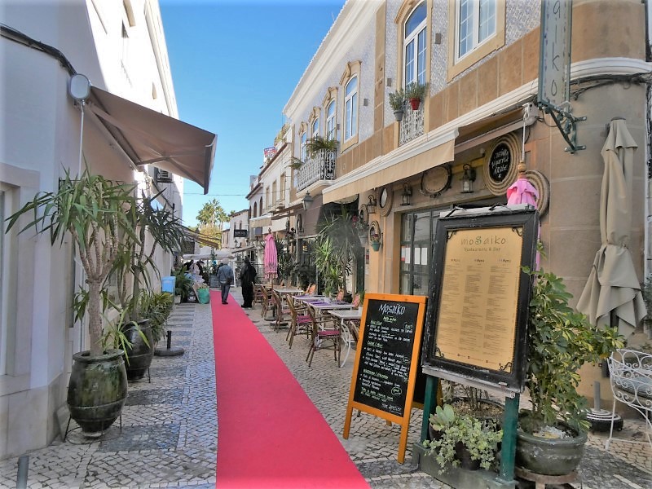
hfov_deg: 71.6
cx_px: 326
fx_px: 452
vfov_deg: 56.8
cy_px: 244
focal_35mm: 24
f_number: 3.3
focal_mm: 4.3
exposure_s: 1/640
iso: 80
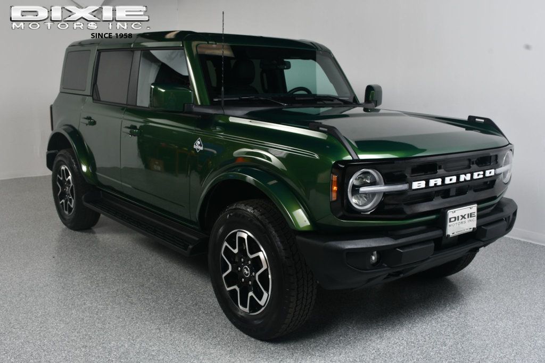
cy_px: 182
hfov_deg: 53.1
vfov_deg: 36.8
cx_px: 272
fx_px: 545
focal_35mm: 36
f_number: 11
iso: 100
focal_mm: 24
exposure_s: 1/160
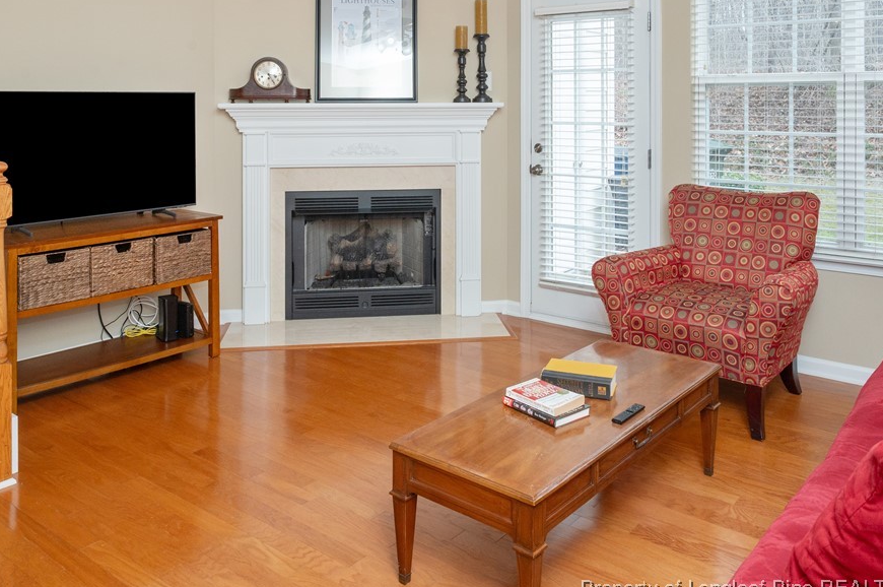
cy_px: 242
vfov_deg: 43.3
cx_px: 451
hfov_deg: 62.0
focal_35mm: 30
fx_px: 735
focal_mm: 24
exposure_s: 1/200
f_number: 8
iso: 800
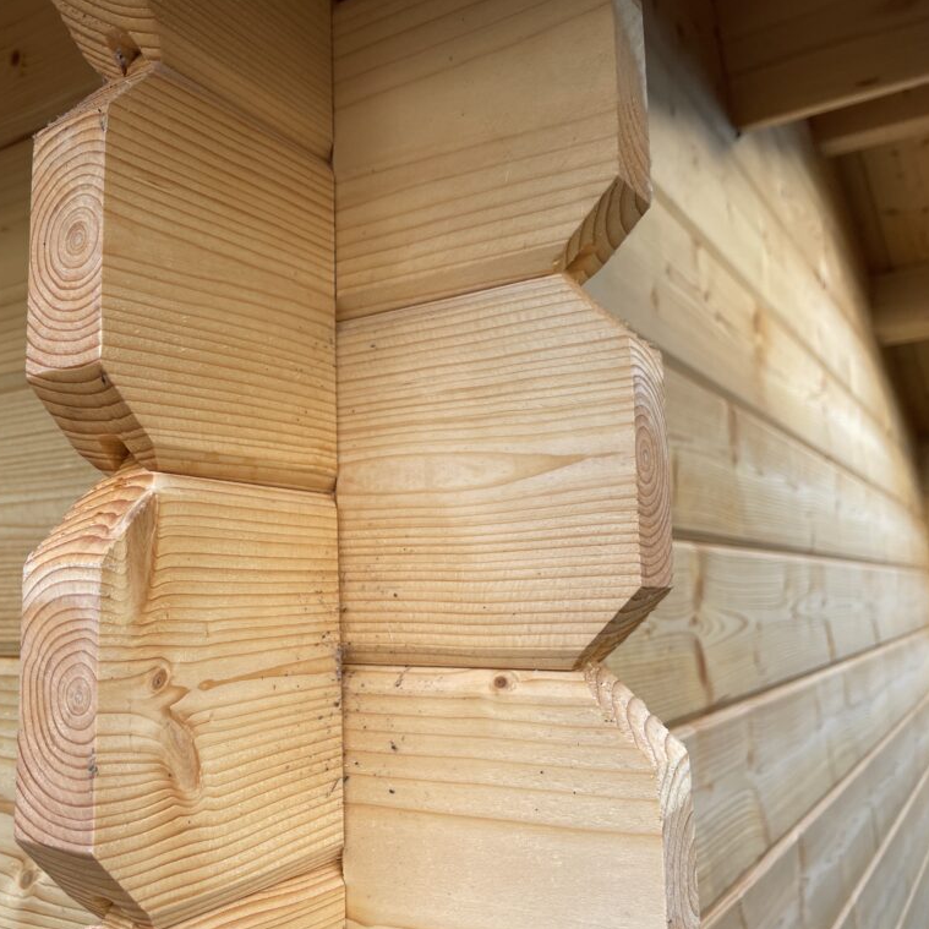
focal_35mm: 31
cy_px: 465
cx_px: 356
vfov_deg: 52.5
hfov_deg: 52.1
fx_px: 941
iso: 32
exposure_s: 1/258
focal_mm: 4.2
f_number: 1.6
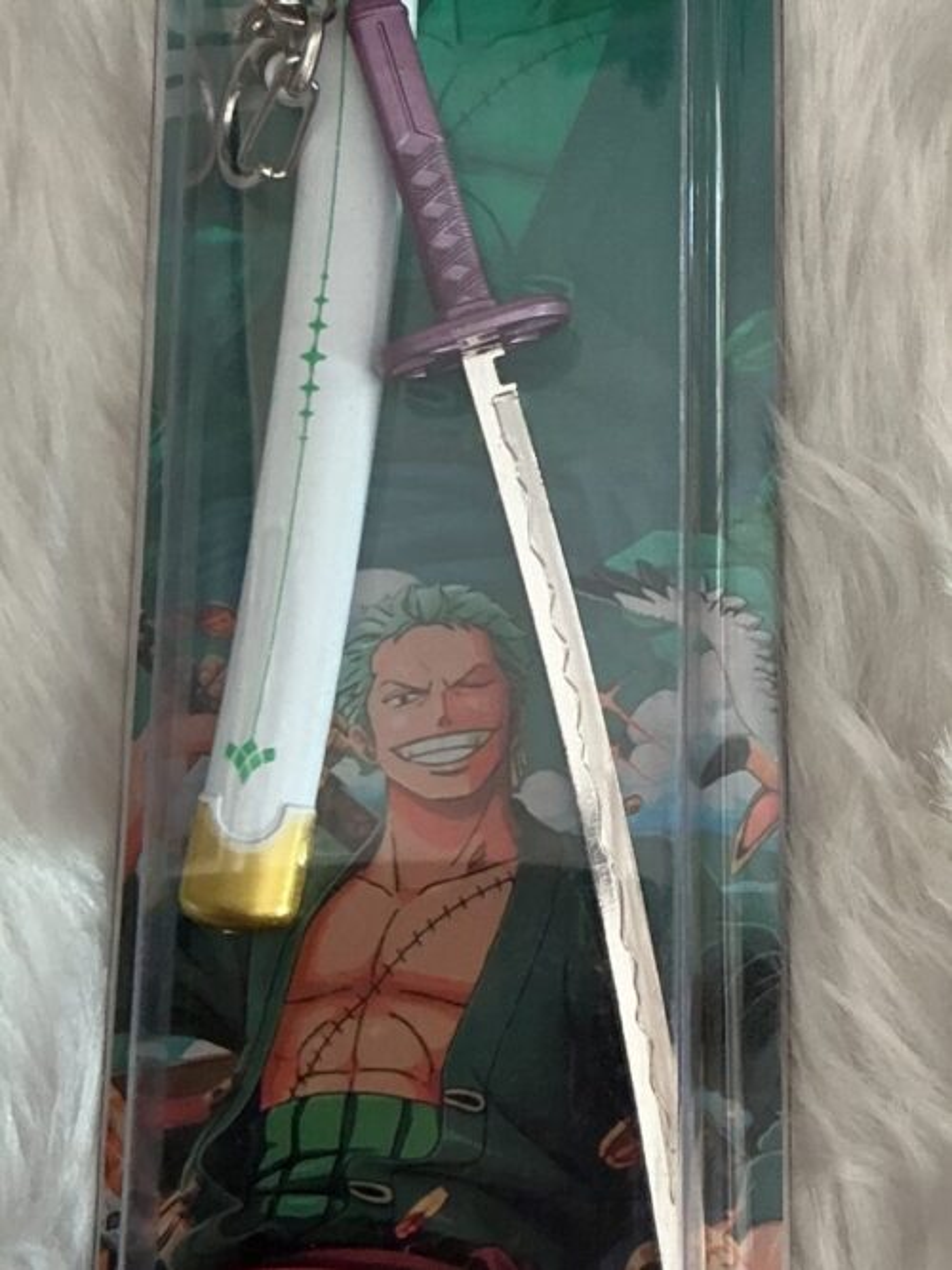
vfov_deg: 61.7
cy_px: 635
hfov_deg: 48.2
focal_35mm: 29
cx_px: 476
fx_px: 1064
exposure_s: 1/50
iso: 80
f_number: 1.8
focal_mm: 3
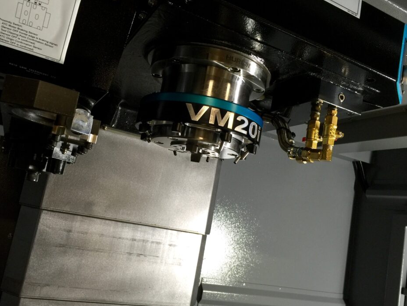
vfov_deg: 44.1
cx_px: 196
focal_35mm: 32
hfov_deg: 56.8
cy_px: 160
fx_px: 376
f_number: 2.2
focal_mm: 4.15
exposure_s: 1/15
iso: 64
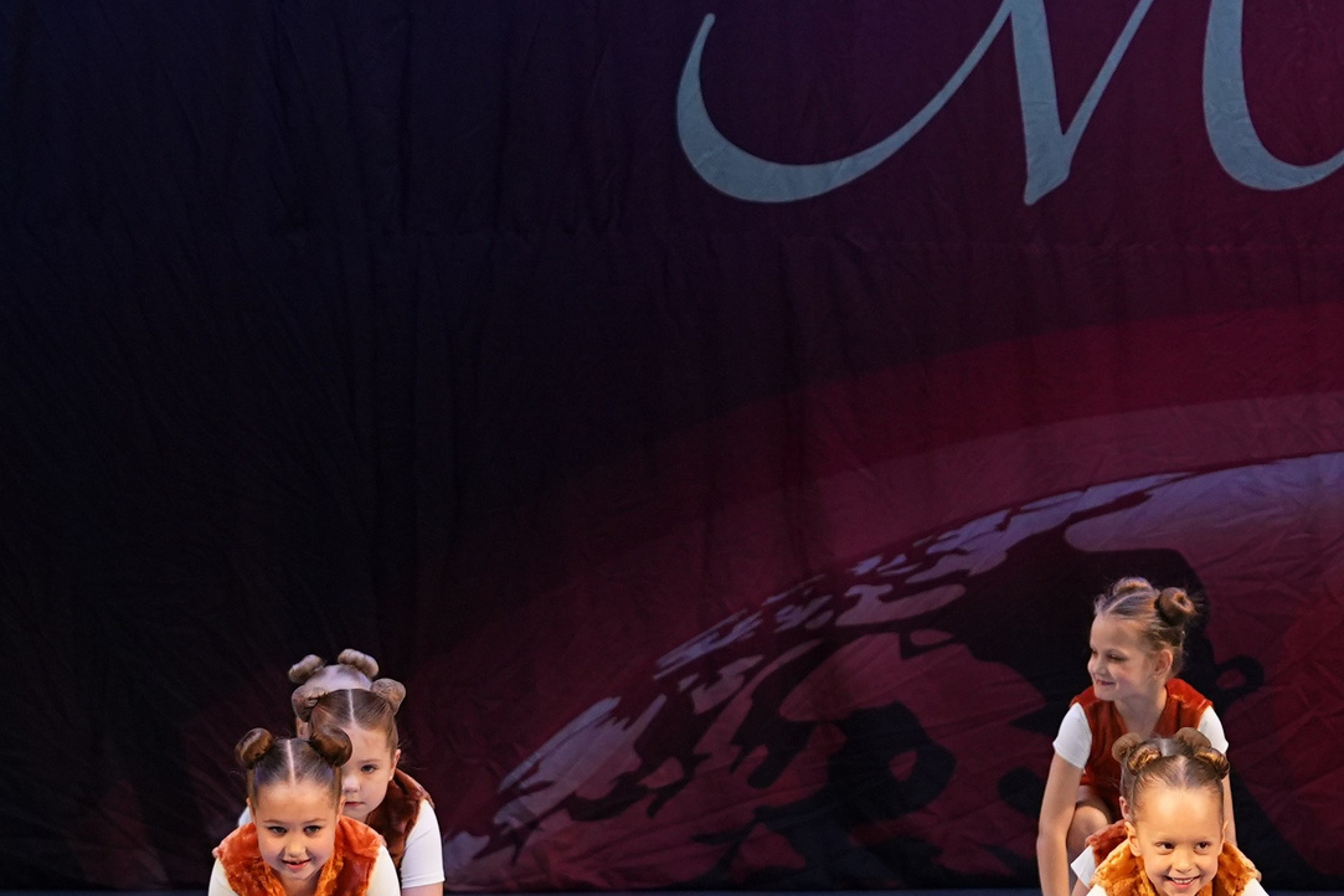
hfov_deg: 5.8
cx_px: 869
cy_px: 156
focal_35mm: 357
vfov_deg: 3.8
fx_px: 13327
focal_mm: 101
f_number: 2.8
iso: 1250
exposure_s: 1/400
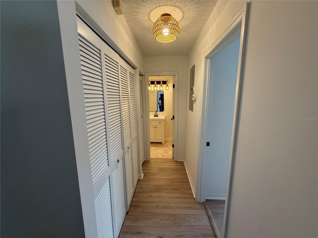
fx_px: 129
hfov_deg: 102.1
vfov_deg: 85.7
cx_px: 159
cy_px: 119
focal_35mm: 14
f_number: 2.2
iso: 200
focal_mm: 2.22
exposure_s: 1/120
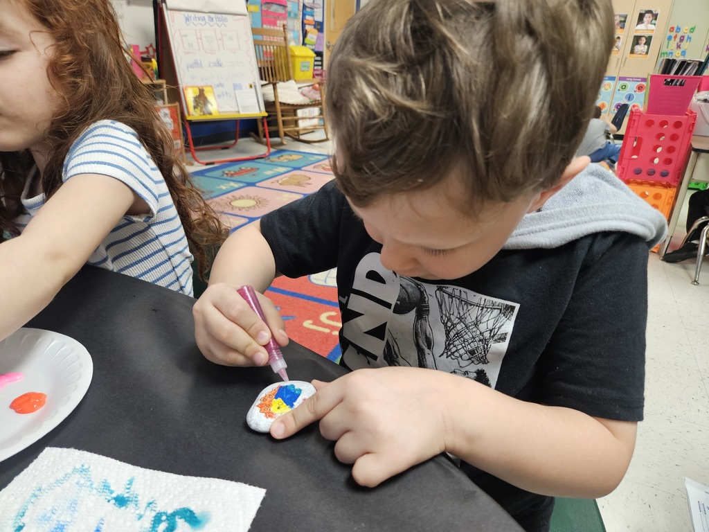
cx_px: 354
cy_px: 266
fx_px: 471
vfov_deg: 58.9
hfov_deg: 73.9
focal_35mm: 23
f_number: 1.8
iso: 400
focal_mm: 5.4
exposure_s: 1/120
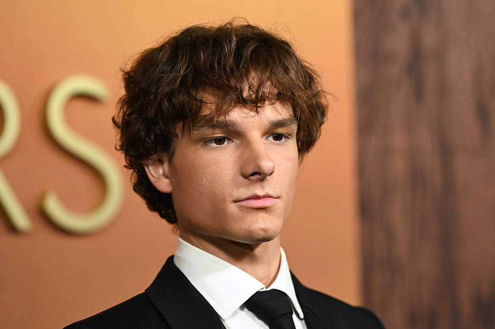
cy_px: 164
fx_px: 1992
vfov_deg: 9.4
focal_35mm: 145
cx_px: 248
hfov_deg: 14.2
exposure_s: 1/640
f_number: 3.2
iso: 3200
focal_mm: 145
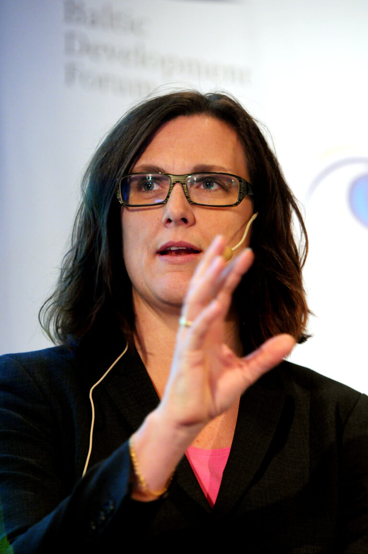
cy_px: 277
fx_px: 2882
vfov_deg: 11.0
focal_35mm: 188
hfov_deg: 7.3
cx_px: 184
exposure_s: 1/100
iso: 2000
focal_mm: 125
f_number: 2.8
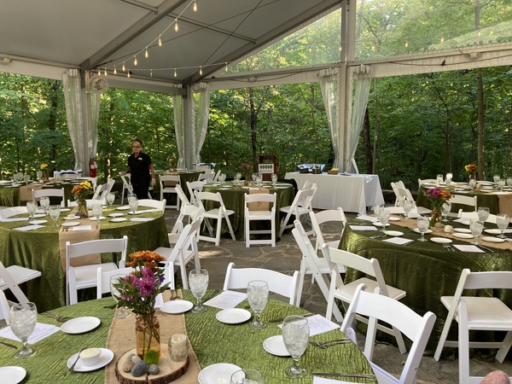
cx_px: 256
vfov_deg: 49.7
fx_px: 414
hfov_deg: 63.4
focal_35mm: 28
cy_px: 192
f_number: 1.8
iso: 50
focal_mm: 3.99
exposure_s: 1/60
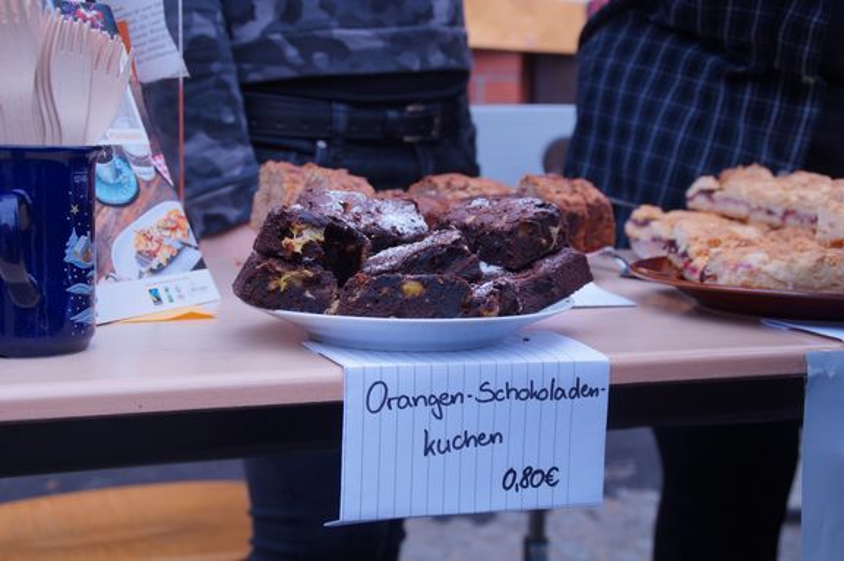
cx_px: 422
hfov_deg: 37.9
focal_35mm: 52
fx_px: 1230
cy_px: 280
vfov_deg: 25.7
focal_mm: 35
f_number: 5.6
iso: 100
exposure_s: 1/60
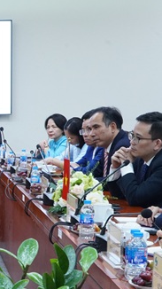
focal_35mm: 108
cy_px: 197
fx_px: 826
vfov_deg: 19.7
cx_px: -118
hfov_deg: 10.6
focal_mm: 42
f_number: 14
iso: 5000
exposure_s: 1/13
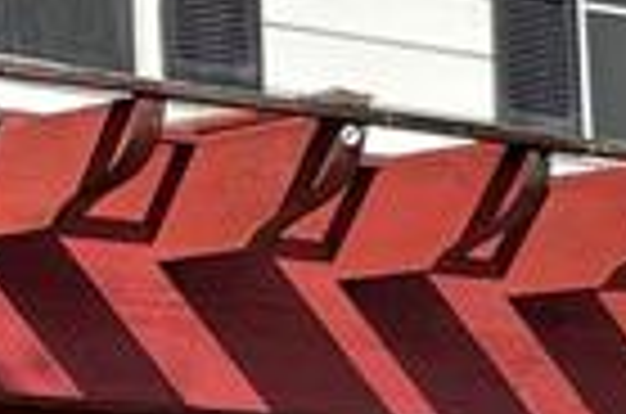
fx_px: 3331
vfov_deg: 7.0
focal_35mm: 192
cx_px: -32
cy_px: 716
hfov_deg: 10.6
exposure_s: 1/2786
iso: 32
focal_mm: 5.1
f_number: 1.6
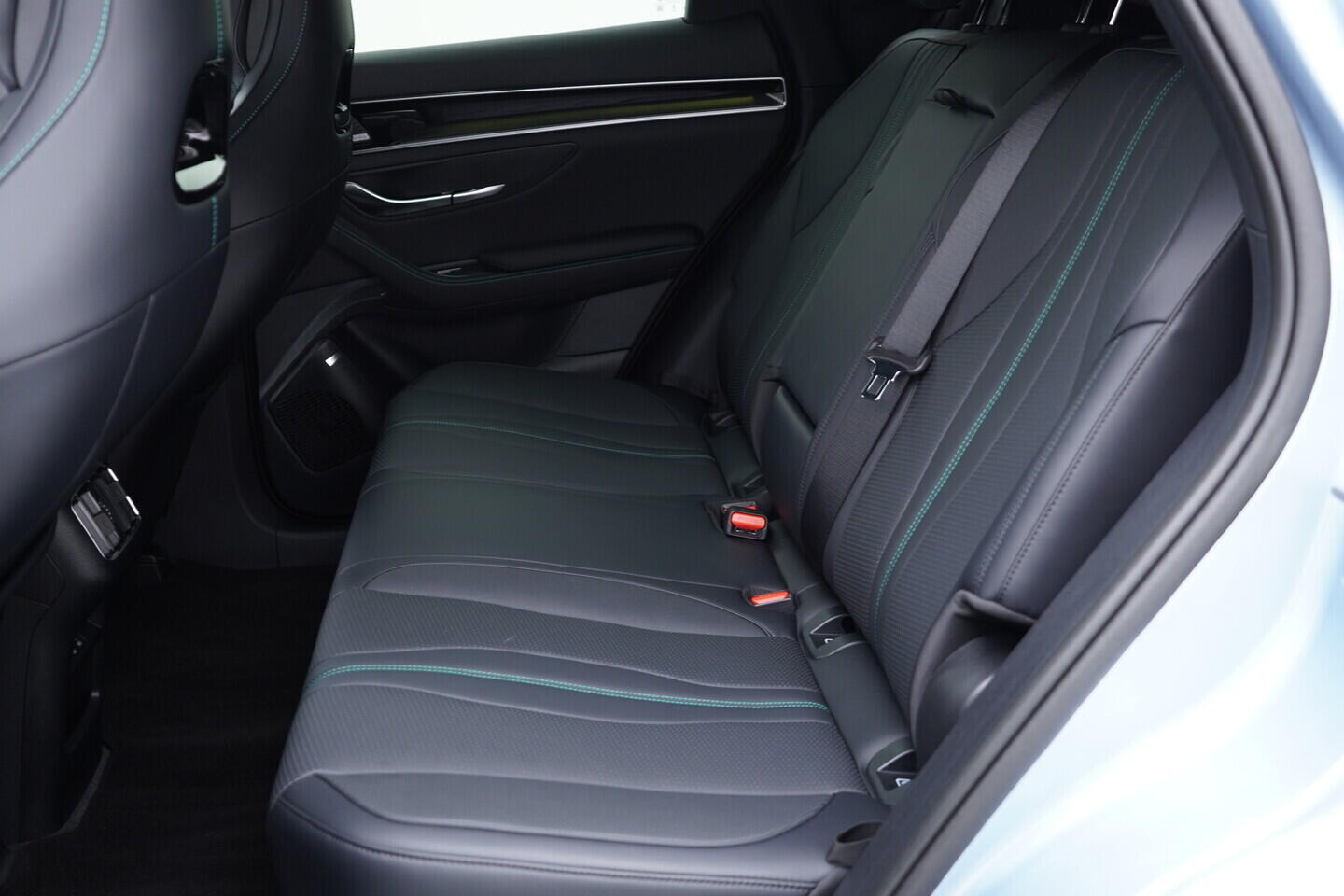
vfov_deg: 36.9
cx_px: 672
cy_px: 448
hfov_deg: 53.1
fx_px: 1344
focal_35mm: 36
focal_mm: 24
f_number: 2.8
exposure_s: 1/40
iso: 400
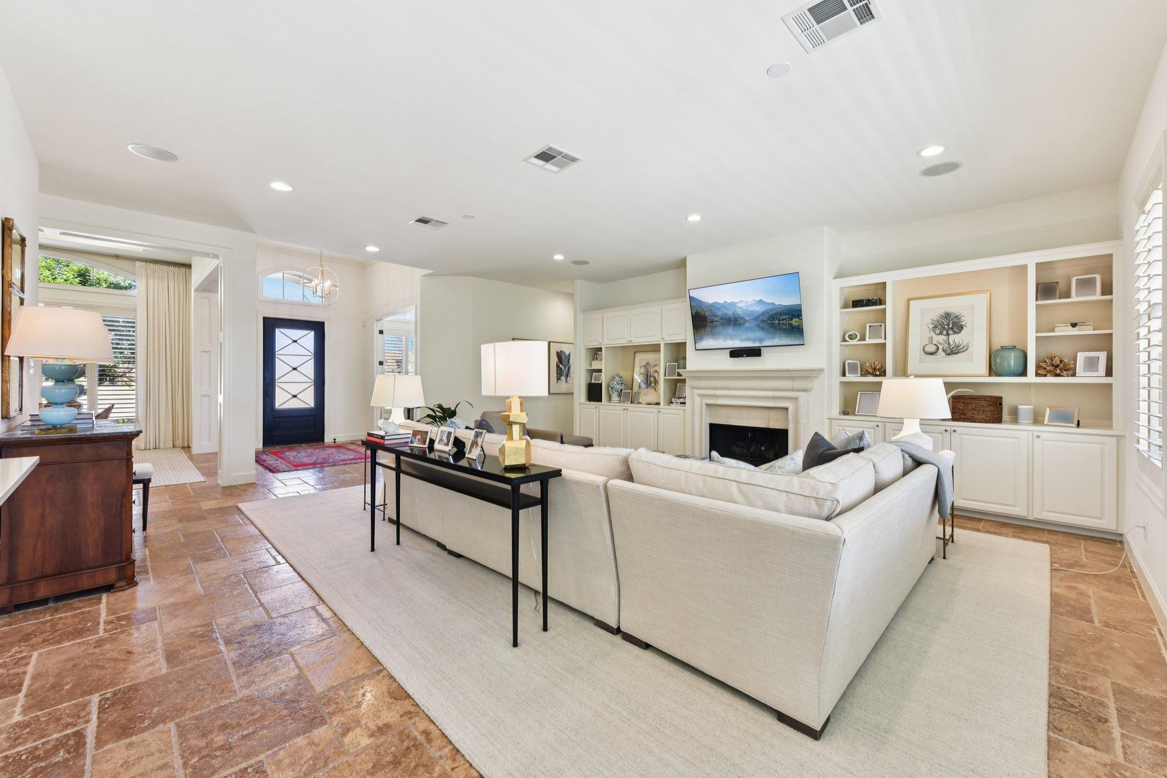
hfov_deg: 104.3
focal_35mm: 14
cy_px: 389
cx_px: 584
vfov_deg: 81.2
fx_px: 454
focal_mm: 14
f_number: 8
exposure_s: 1/15
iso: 200
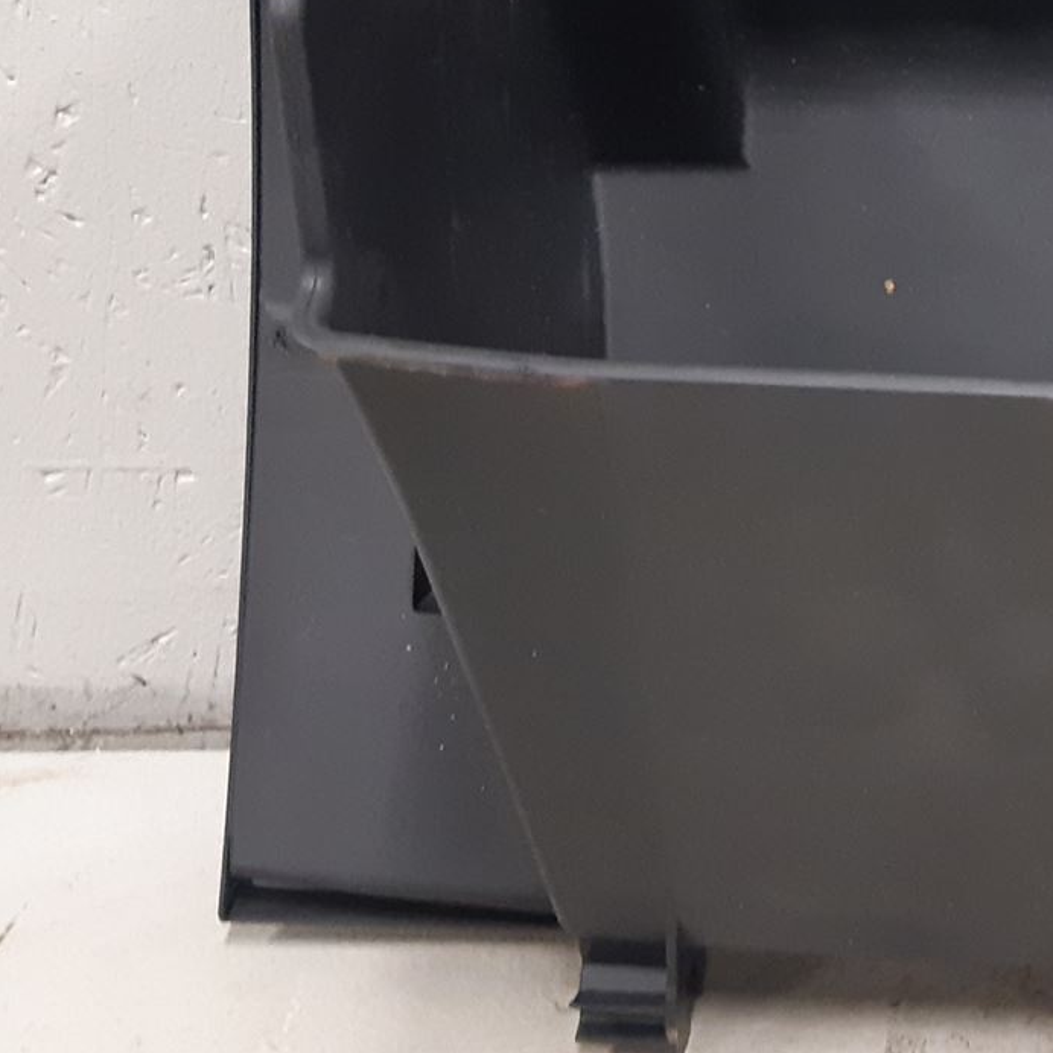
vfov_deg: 25.2
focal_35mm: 68
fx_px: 2340
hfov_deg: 23.6
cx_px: 1188
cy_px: 324
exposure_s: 1/50
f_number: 1.7
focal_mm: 3.93
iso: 320
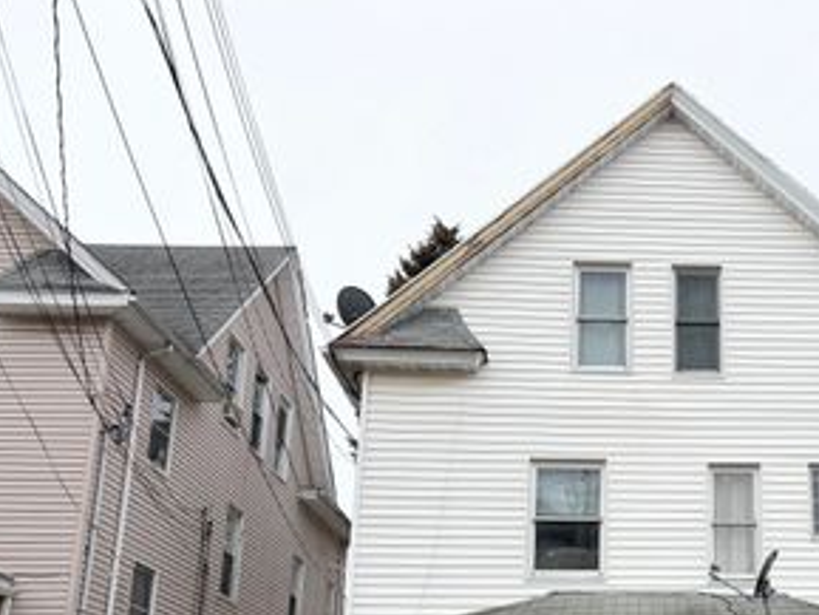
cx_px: 677
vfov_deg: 31.1
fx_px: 1065
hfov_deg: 40.0
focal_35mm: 45
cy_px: 517
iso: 50
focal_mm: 5.96
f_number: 1.6
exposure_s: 1/3448
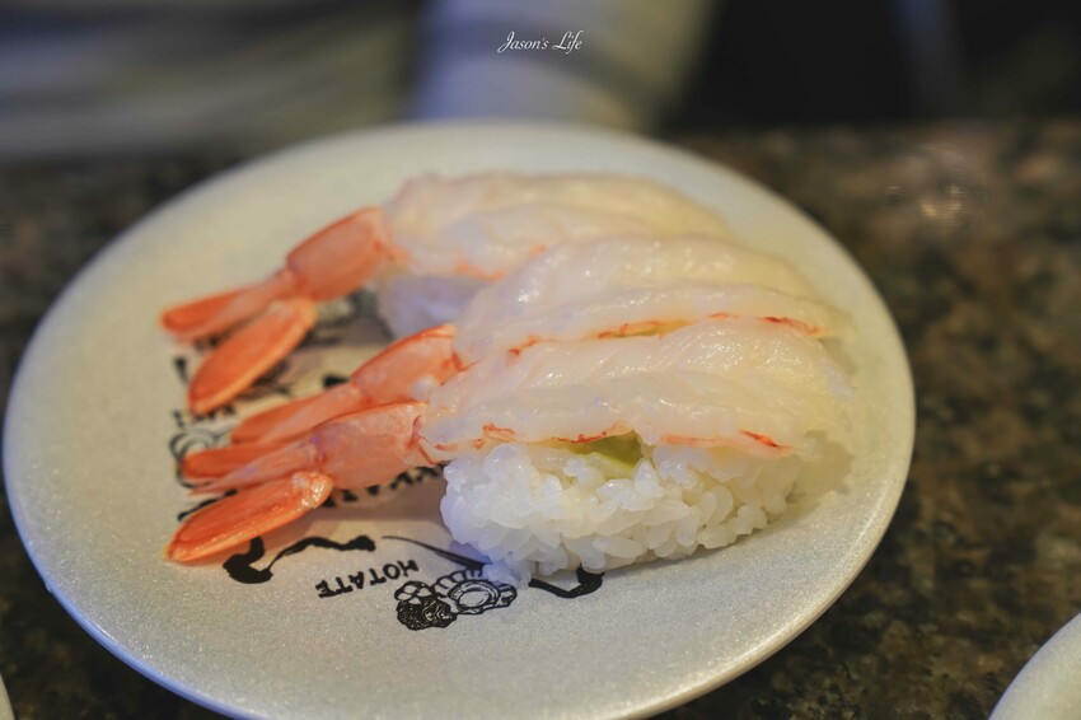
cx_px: 540
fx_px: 2101
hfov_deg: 28.9
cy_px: 360
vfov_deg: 19.4
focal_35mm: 70
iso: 320
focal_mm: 70
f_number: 4.5
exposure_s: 1/80
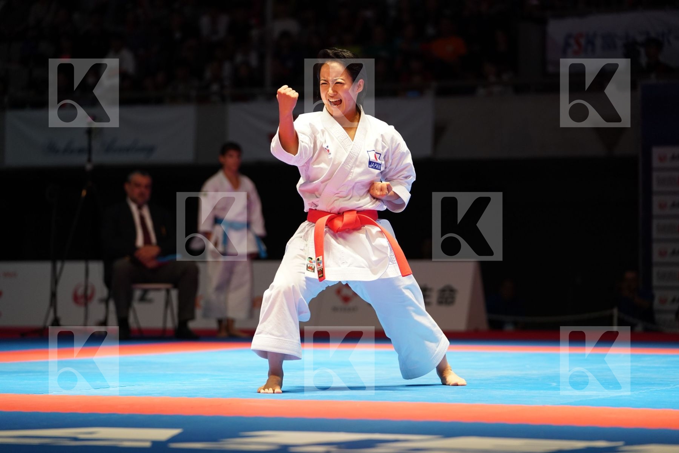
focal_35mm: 121
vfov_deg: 11.3
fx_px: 2282
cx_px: 340
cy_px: 226
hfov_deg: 16.9
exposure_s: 1/500
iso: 1600
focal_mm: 121
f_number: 2.8
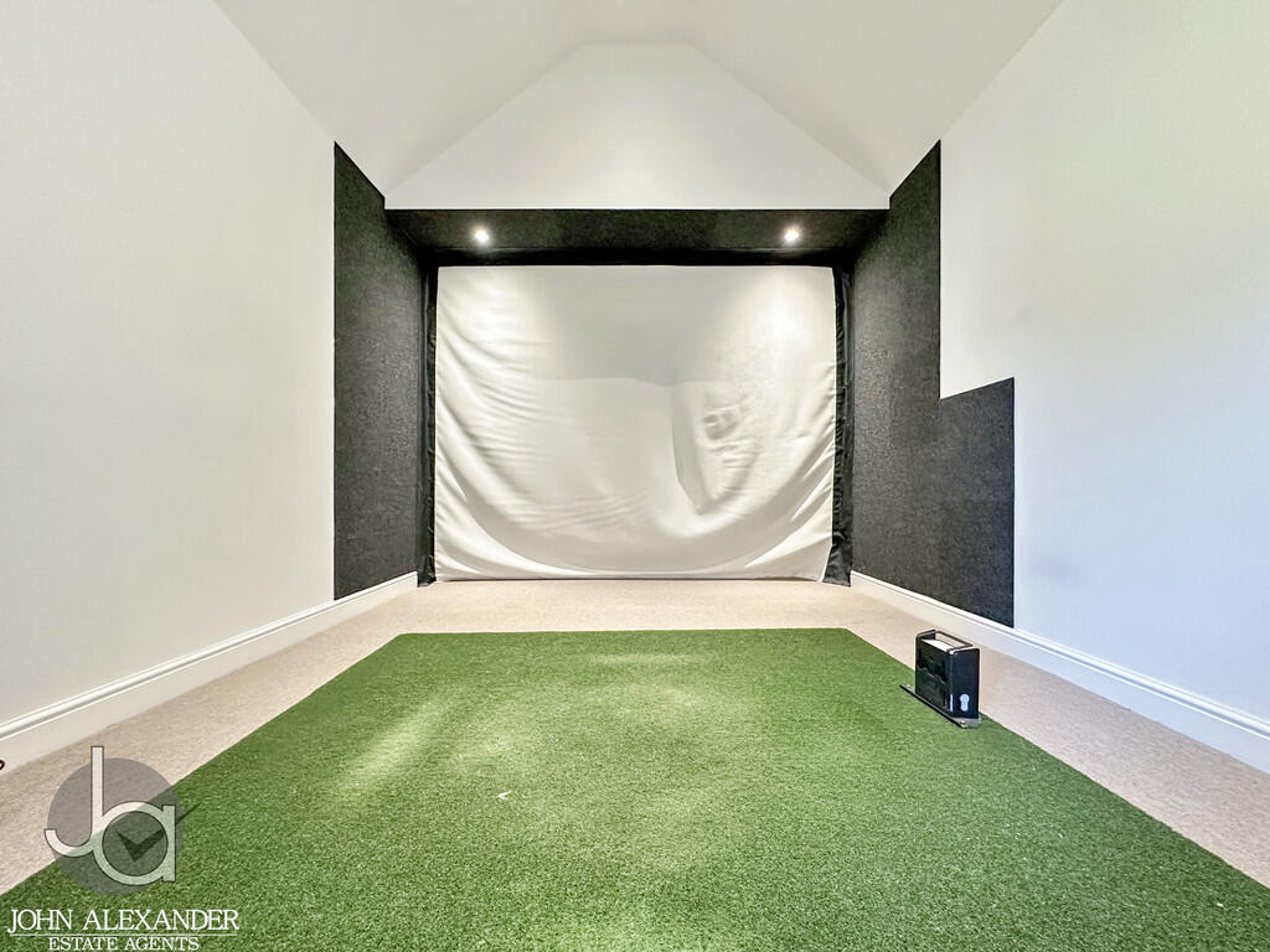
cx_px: 635
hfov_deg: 102.1
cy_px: 476
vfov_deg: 85.7
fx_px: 514
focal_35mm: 14
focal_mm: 2.22
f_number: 2.2
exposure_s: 1/50
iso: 400
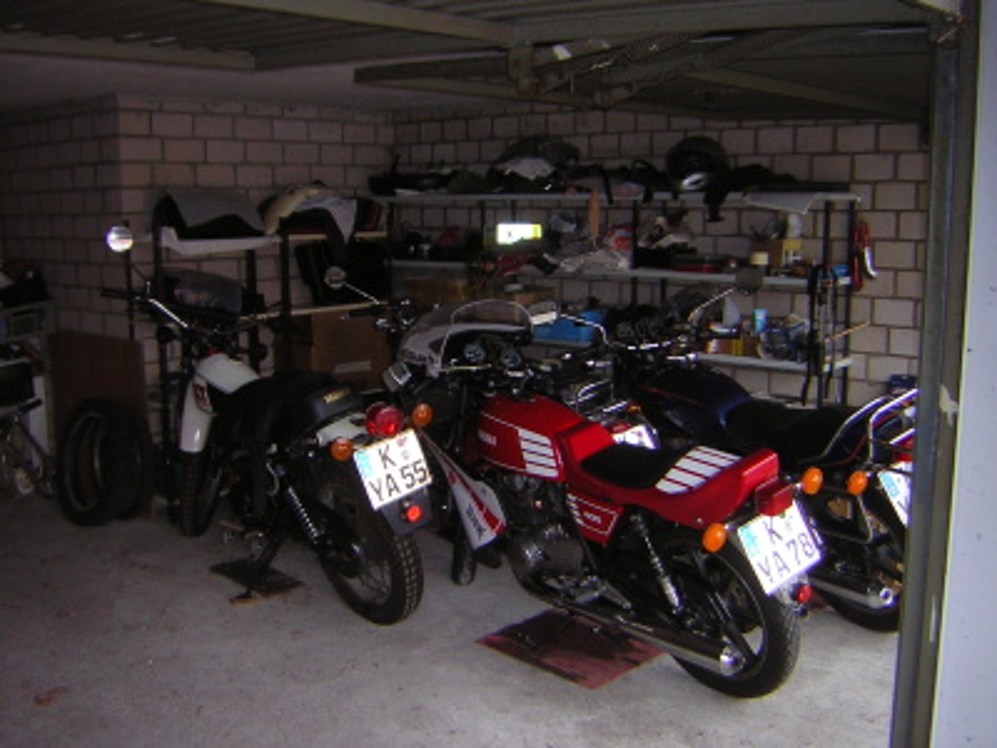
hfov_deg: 51.4
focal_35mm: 36
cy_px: 374
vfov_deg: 39.7
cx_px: 498
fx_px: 1037
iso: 50
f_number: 2.6
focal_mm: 4.7
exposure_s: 1/60.1
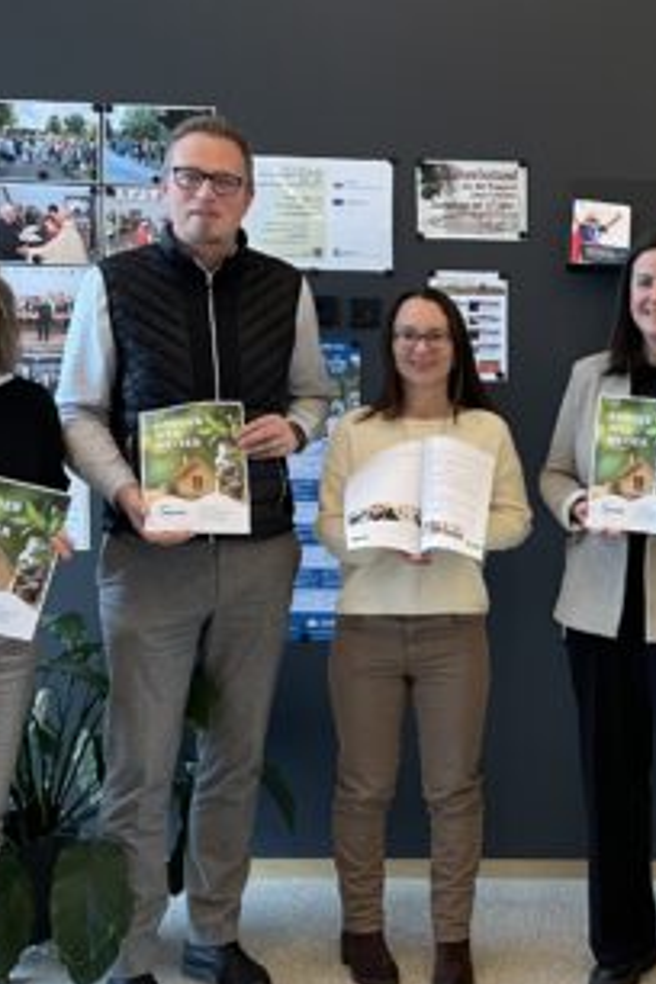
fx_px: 1449
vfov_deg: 37.5
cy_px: 505
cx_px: 691
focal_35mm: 53
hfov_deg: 24.1
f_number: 1.6
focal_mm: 4.2
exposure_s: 1/60
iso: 125
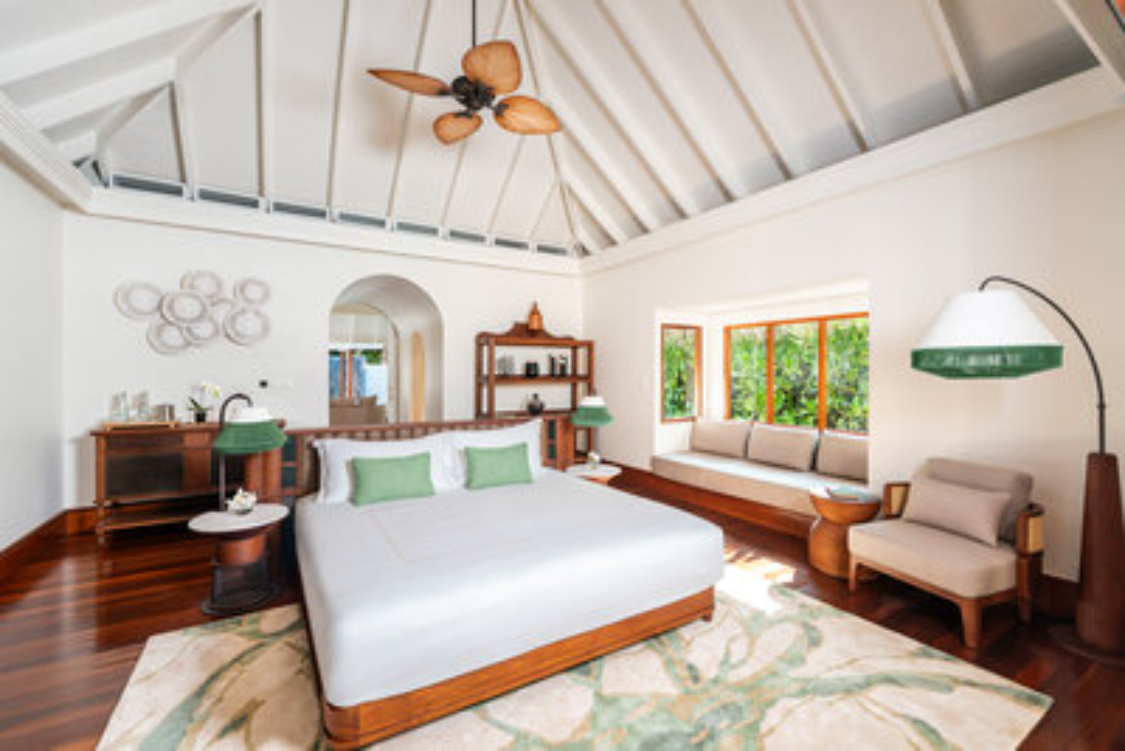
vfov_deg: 81.3
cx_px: 562
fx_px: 438
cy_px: 376
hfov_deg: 104.2
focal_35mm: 14
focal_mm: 14
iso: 320
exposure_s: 1/30
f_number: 6.3
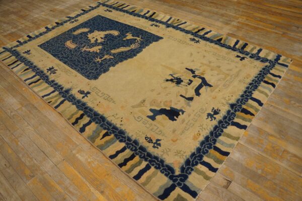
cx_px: 151
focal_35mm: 27
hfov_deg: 67.4
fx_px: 226
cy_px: 100
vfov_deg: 47.9
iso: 640
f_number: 4
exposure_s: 1/60
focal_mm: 18
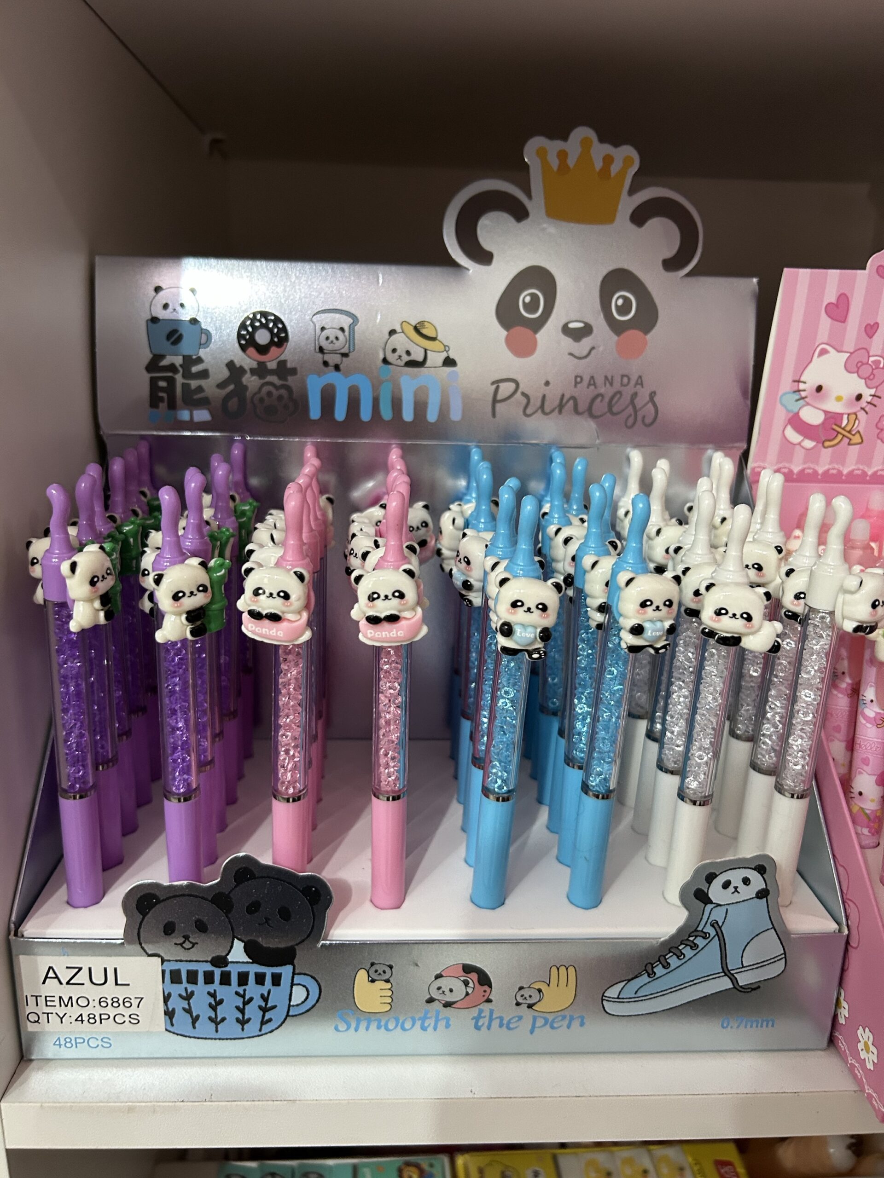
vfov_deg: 67.3
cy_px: 589
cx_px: 442
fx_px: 885
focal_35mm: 26
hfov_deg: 53.1
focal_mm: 5.7
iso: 320
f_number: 1.5
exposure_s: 1/60
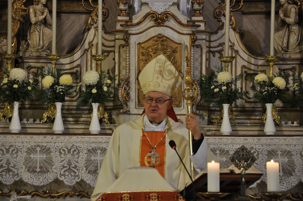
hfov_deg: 13.1
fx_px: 1324
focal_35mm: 158
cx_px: 152
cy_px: 100
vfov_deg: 8.7
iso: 900
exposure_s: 1/30
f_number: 5.6
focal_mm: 105
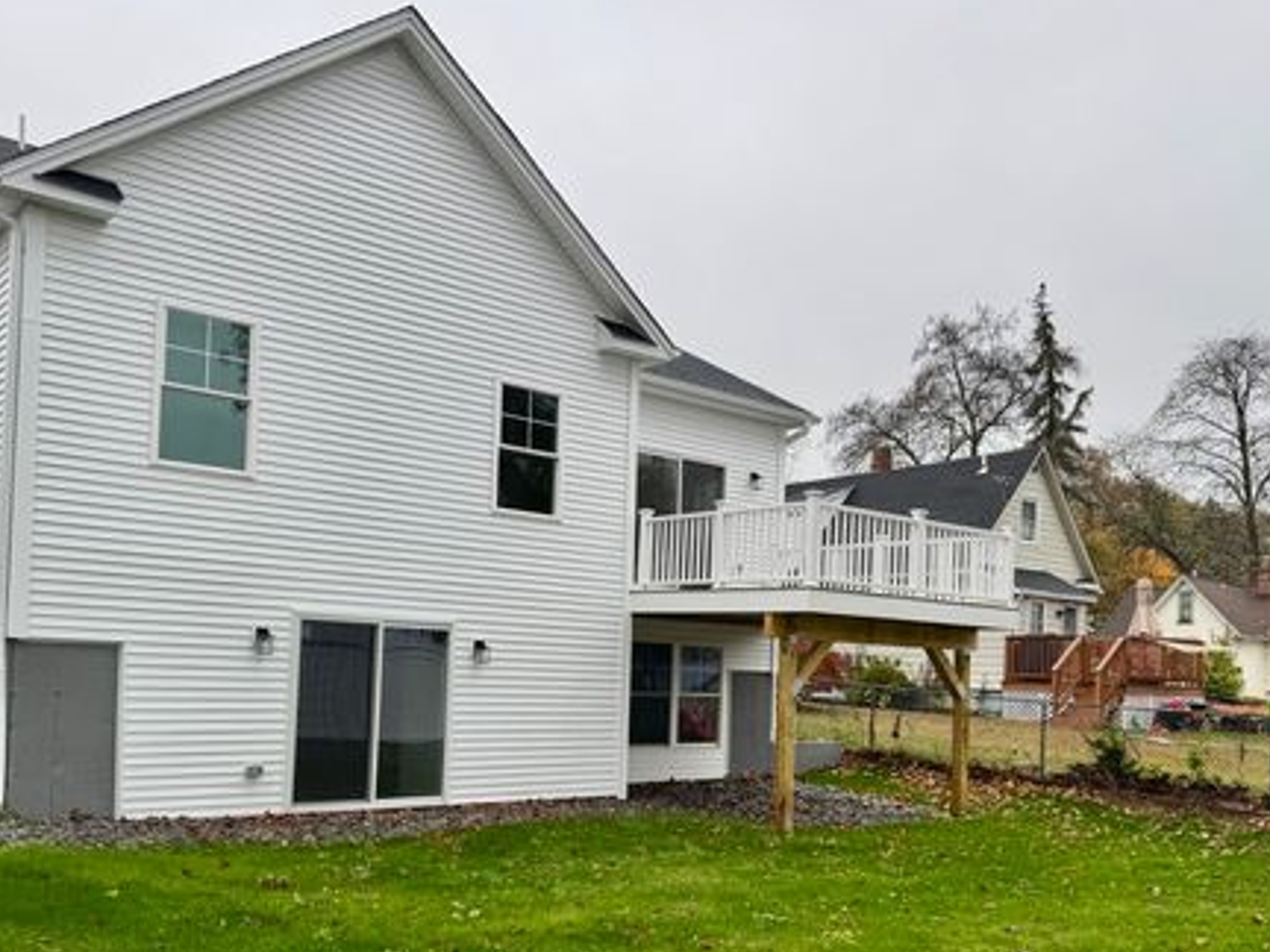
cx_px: 679
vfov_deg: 42.3
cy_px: 639
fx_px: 1211
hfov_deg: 55.3
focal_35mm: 33
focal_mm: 6.76
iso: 80
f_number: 1.78
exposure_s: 1/715
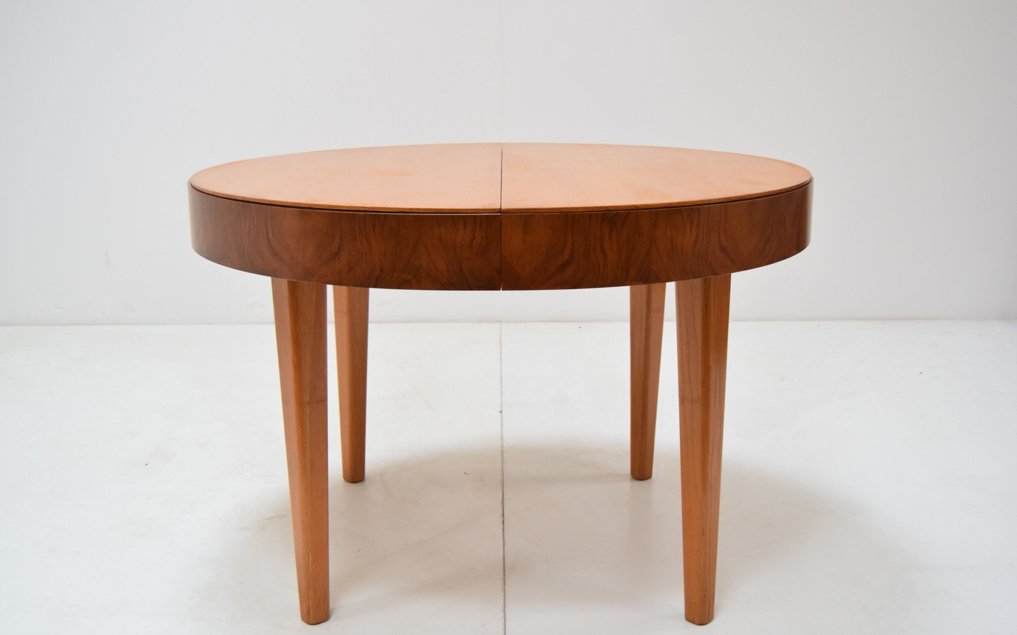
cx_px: 507
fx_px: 1109
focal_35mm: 40
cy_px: 321
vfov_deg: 32.0
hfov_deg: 49.3
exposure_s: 1/100
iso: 1600
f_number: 5
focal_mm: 26
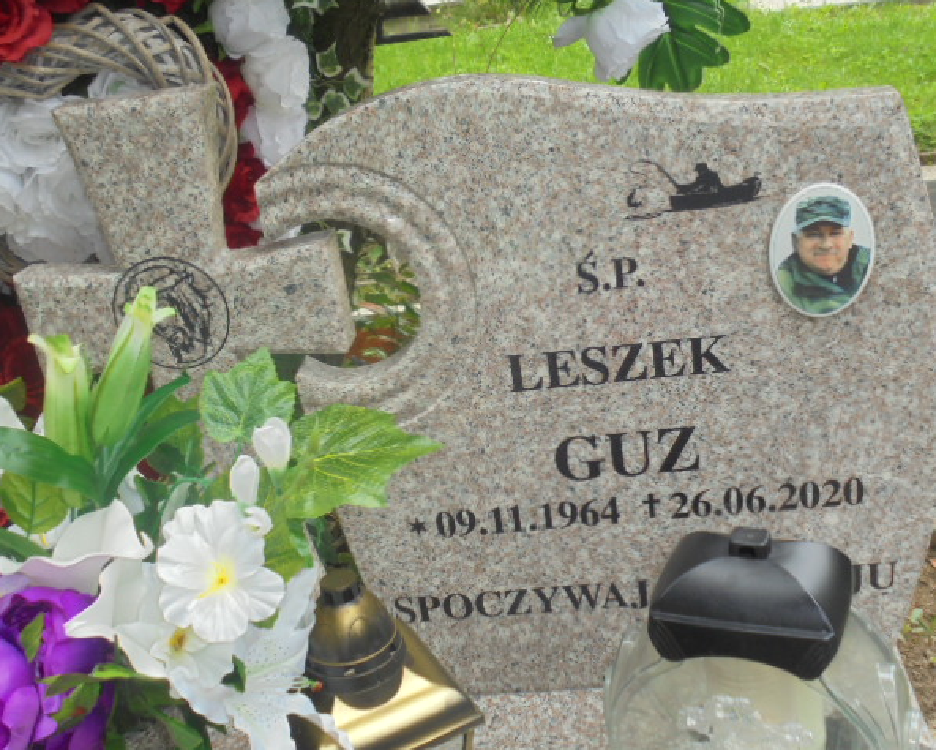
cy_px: 373
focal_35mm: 40
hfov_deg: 45.7
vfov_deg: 37.4
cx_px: 504
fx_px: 1109
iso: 100
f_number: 4.2
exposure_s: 1/60
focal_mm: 6.9
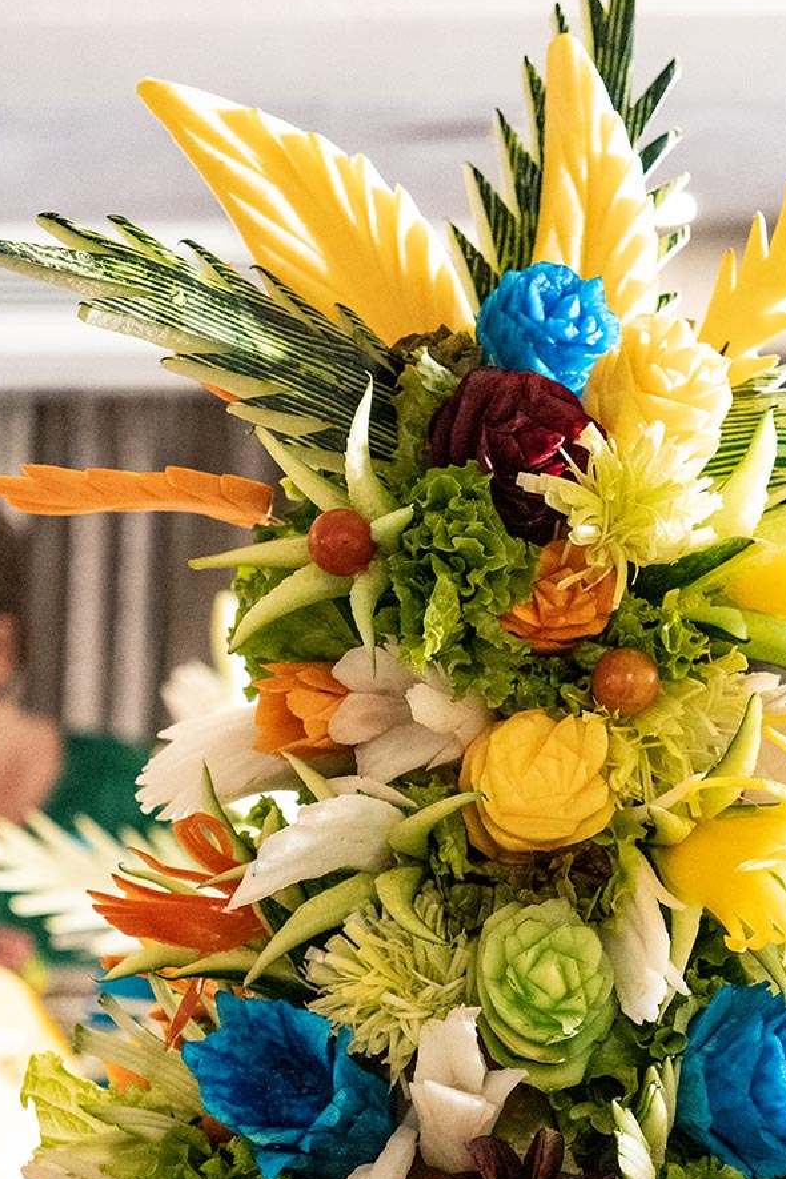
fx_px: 3995
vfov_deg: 16.7
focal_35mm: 122
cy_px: 791
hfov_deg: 11.2
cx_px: 540
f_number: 3.2
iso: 6400
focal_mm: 50
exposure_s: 1/125
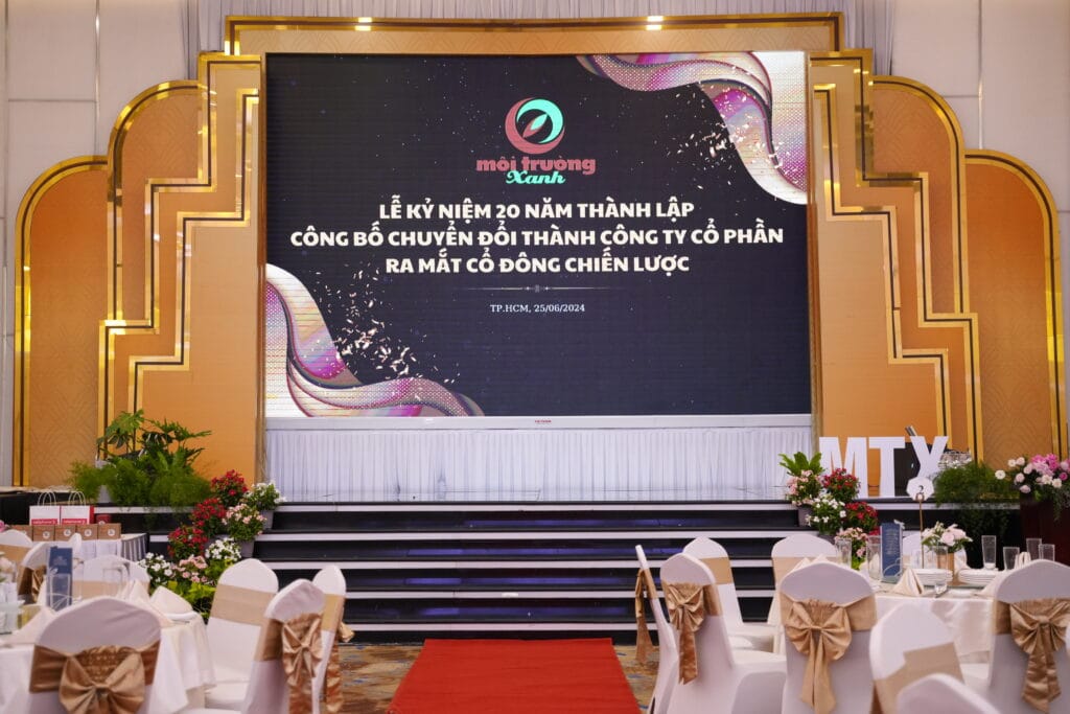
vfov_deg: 27.0
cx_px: 535
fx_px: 1486
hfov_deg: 39.6
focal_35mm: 50
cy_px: 357
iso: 2500
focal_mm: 50
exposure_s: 1/160
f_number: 3.5
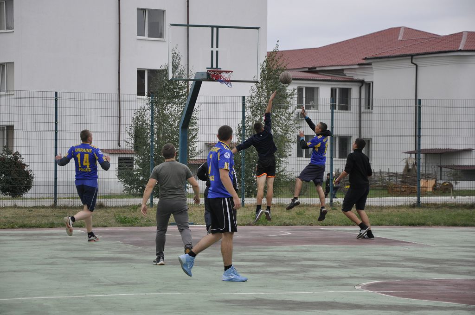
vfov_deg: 11.4
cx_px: 238
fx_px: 1581
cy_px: 158
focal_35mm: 120
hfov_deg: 17.1
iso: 1100
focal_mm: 80
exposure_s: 1/500
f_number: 5.3
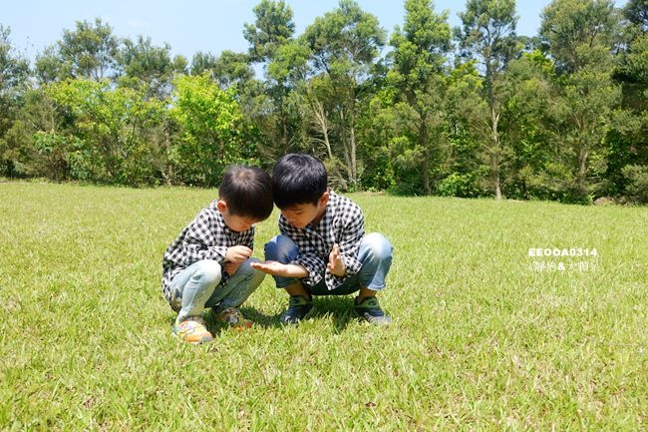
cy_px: 216
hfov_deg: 54.4
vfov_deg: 37.8
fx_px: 630
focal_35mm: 35
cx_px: 324
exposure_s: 1/800
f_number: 3.2
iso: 125
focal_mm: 12.81
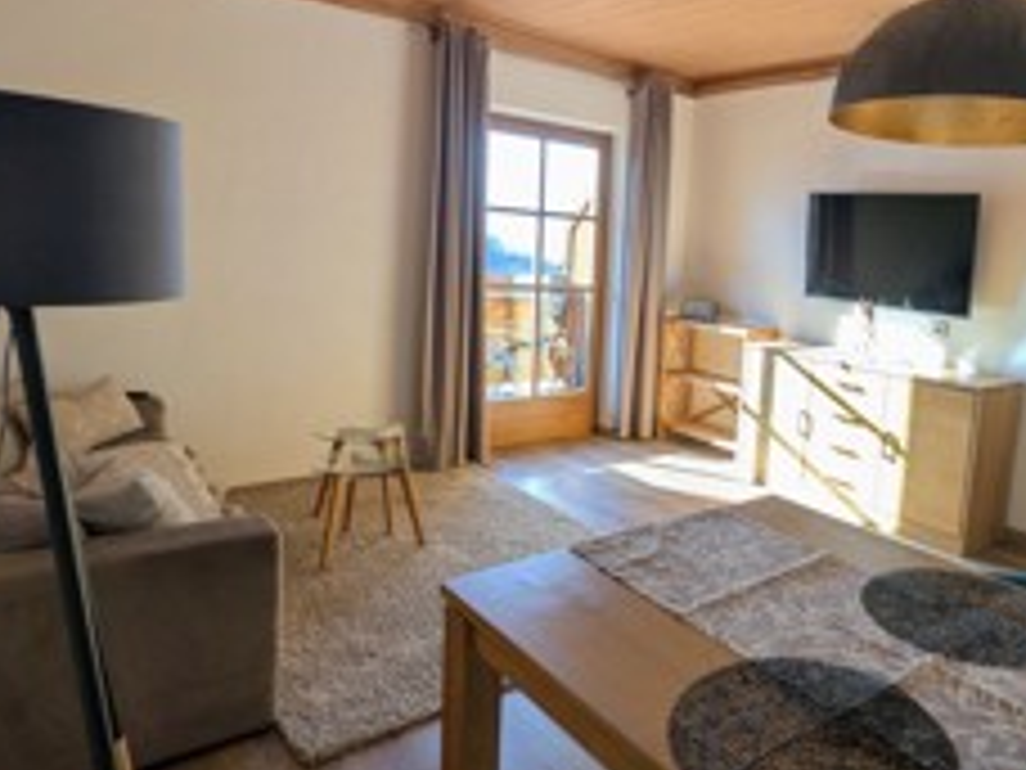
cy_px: 349
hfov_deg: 66.6
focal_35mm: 25
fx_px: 741
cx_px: 720
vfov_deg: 54.8
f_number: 1.95
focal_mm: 2.23
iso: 41
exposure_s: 1/142
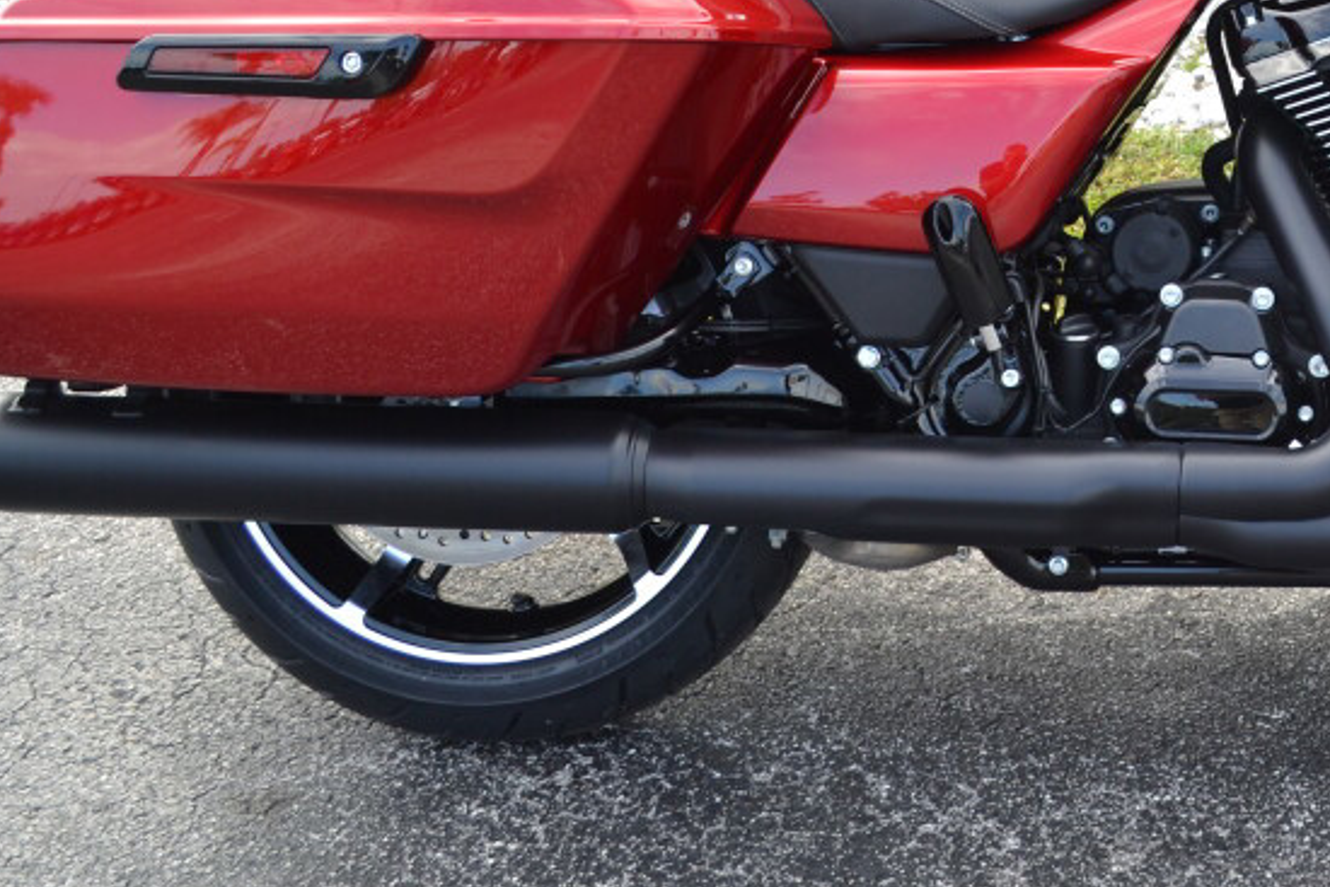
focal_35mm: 72
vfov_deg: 18.4
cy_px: -36
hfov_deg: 26.8
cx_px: 1277
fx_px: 2661
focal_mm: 22
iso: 160
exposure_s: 1/125
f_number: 5.6
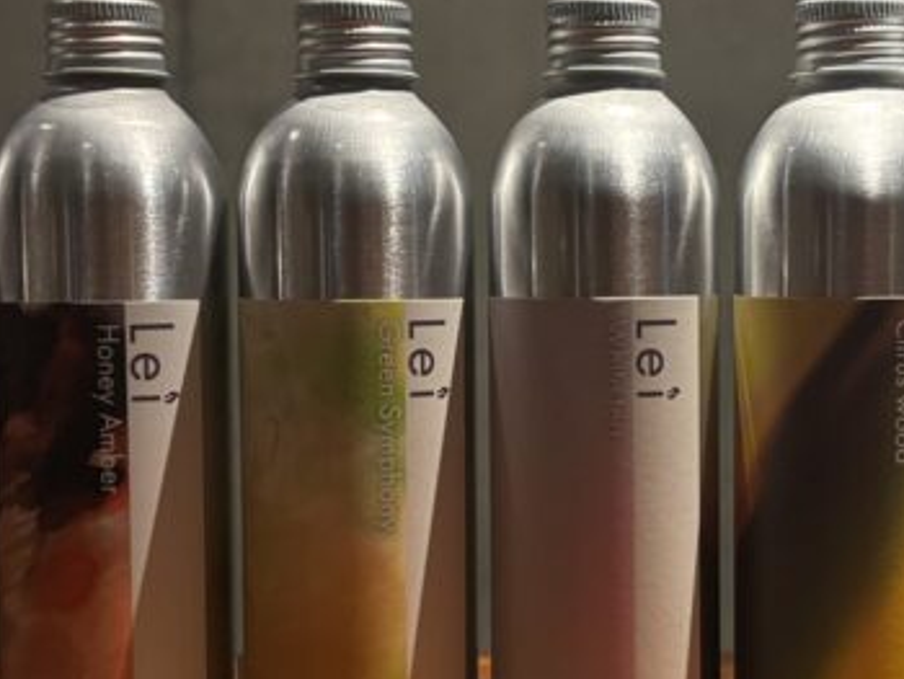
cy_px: 400
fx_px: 1986
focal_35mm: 76
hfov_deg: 25.5
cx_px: 630
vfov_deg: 19.4
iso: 640
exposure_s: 1/40
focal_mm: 5.96
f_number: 1.6
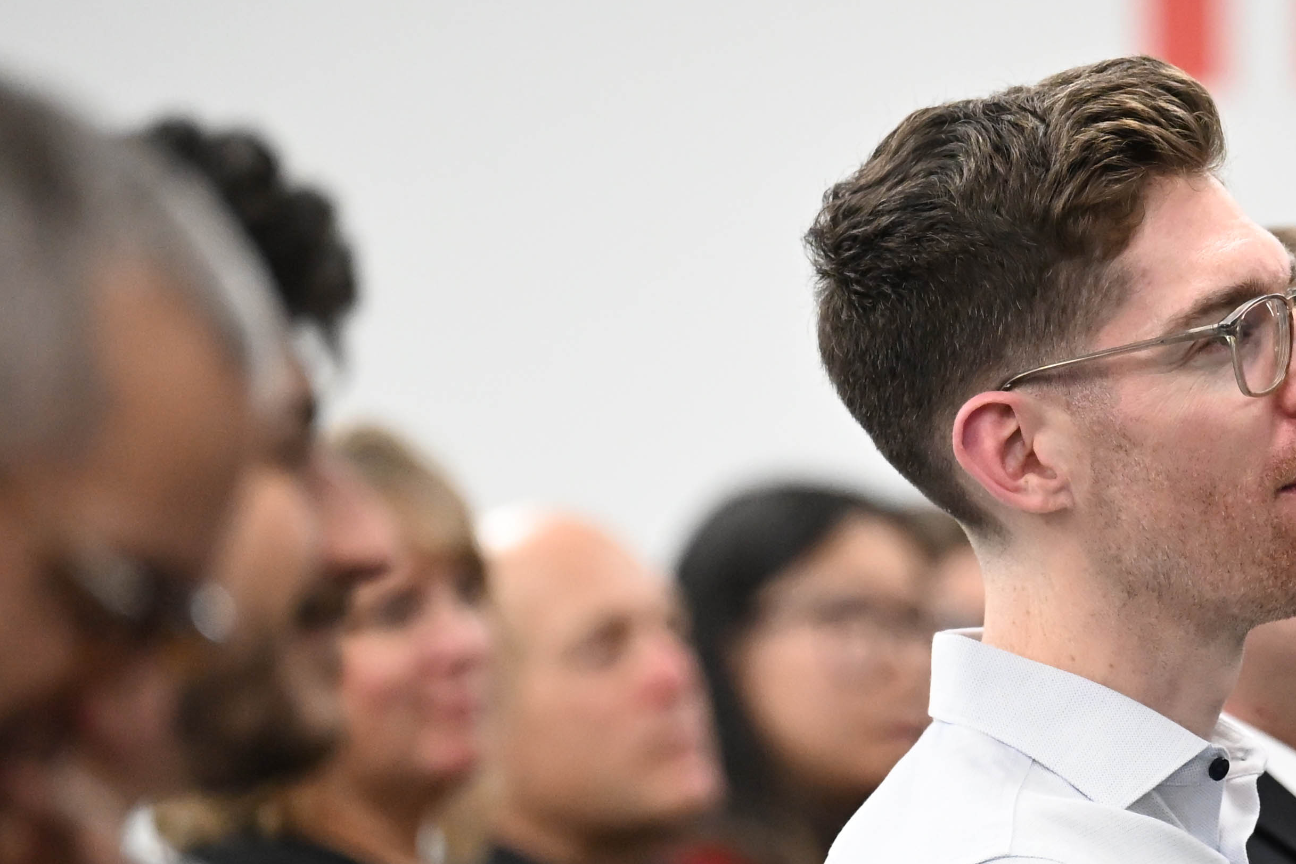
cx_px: 1205
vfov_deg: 2.8
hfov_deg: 4.1
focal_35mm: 497
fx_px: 17892
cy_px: 489
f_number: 2.8
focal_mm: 200
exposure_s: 1/800
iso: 5000
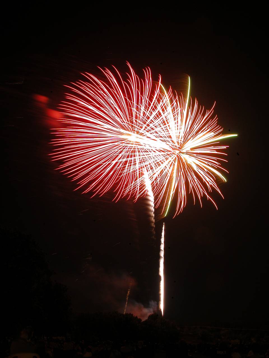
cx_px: 134
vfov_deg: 52.6
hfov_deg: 40.7
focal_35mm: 35
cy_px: 179
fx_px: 363
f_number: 8
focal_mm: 8.9
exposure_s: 8
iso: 100
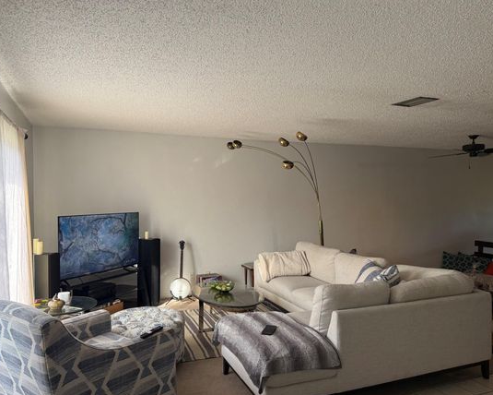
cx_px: 230
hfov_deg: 66.0
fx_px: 379
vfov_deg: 54.9
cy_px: 204
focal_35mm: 26
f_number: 1.78
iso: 160
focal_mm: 6.76
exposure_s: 1/229
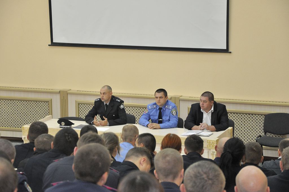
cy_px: 96
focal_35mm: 112
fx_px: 902
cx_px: 144
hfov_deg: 18.2
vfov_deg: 12.1
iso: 1600
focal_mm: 75
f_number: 5.3
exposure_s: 1/80
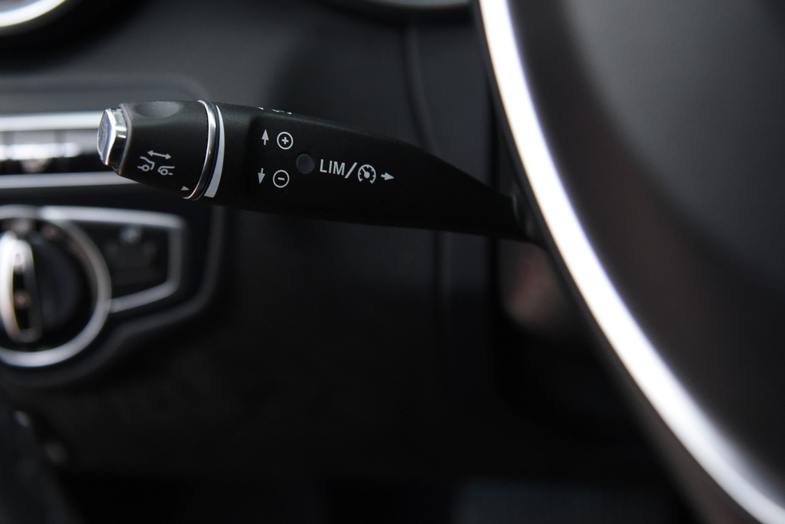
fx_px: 1505
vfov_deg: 19.7
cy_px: 165
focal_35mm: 69
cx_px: 284
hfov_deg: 29.1
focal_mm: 48
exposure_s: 1/20
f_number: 4
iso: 4000
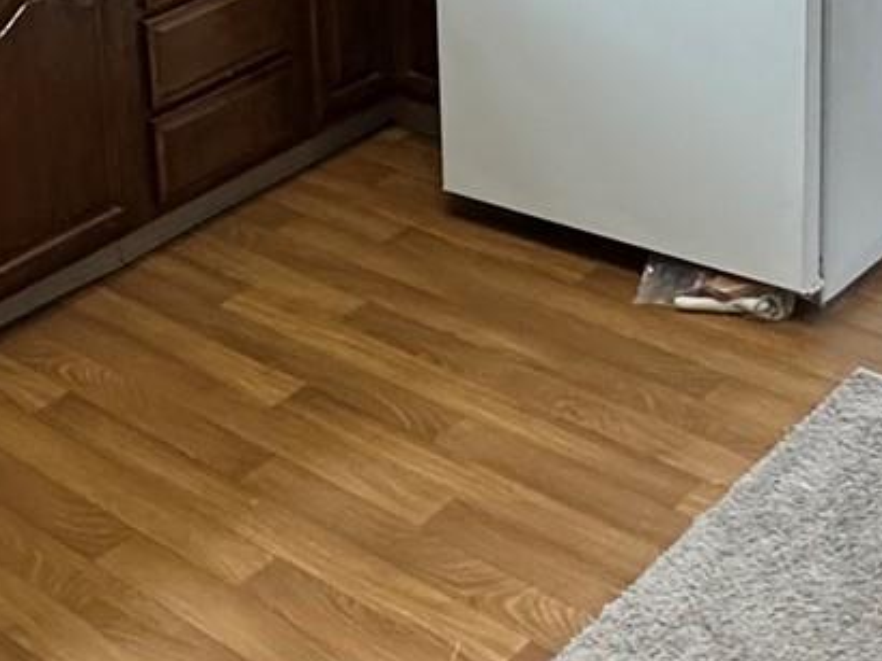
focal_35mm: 70
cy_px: -230
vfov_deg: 19.2
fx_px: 1783
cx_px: 120
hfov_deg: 27.0
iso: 320
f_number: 2.2
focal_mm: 2.22
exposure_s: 1/120
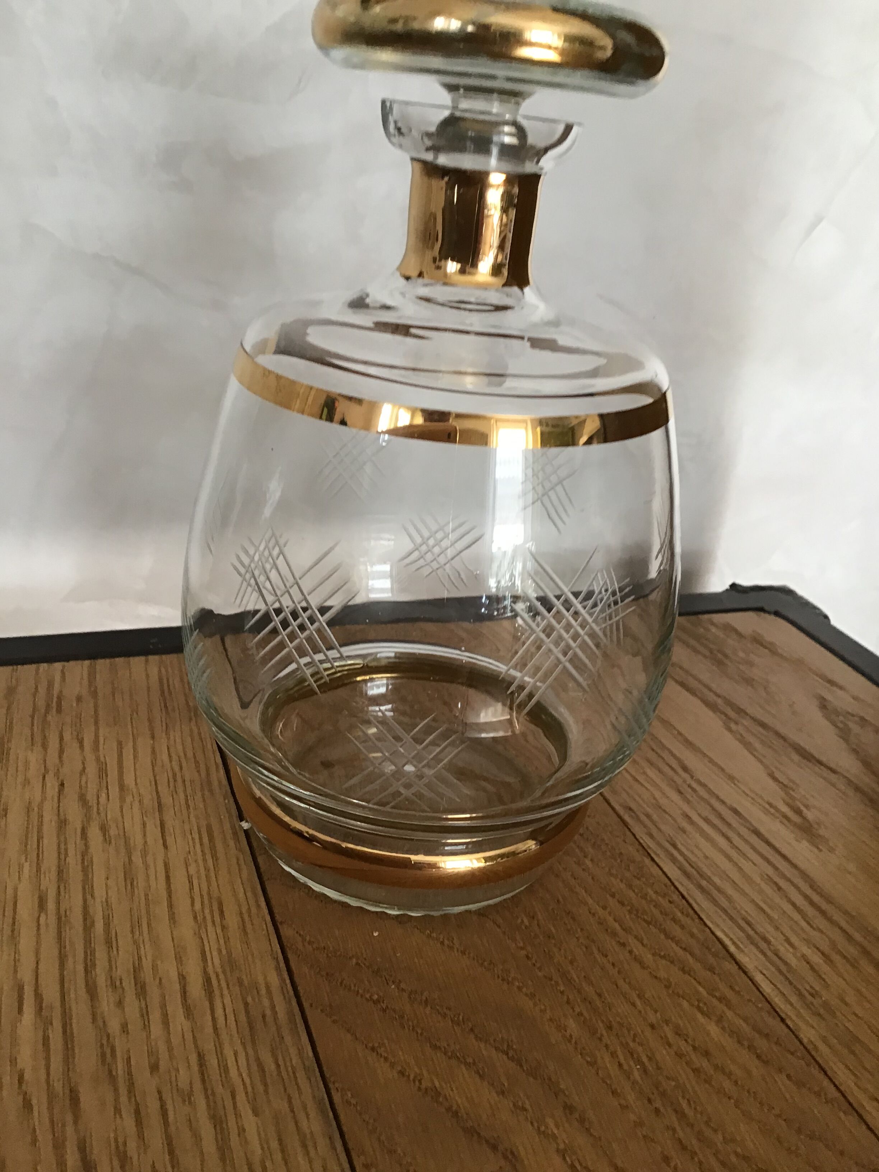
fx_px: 1050
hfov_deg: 45.4
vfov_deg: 58.4
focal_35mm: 31
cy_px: 586
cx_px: 440
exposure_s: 1/33
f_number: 2.4
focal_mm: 3.3
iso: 100
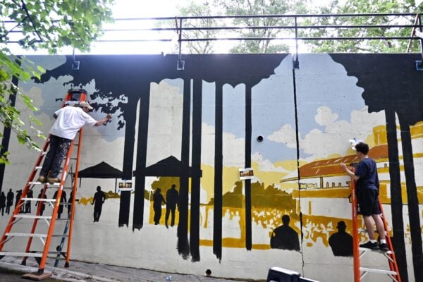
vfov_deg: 53.1
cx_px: 212
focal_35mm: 24
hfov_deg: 73.7
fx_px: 282
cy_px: 141
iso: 400
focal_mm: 16
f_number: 3.5
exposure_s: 1/160
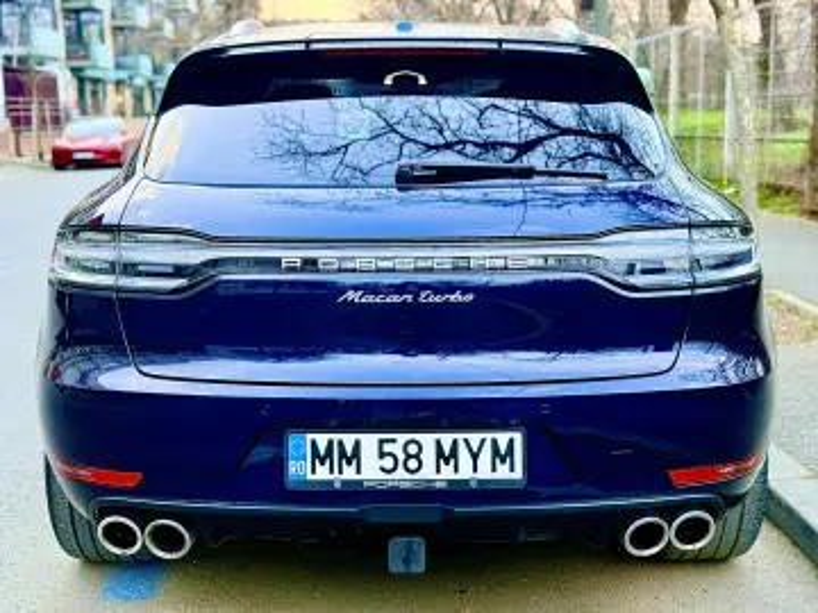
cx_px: 409
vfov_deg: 30.3
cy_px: 306
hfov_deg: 39.7
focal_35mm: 48
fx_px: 1134
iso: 125
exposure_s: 1/60
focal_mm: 6.76
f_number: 1.78
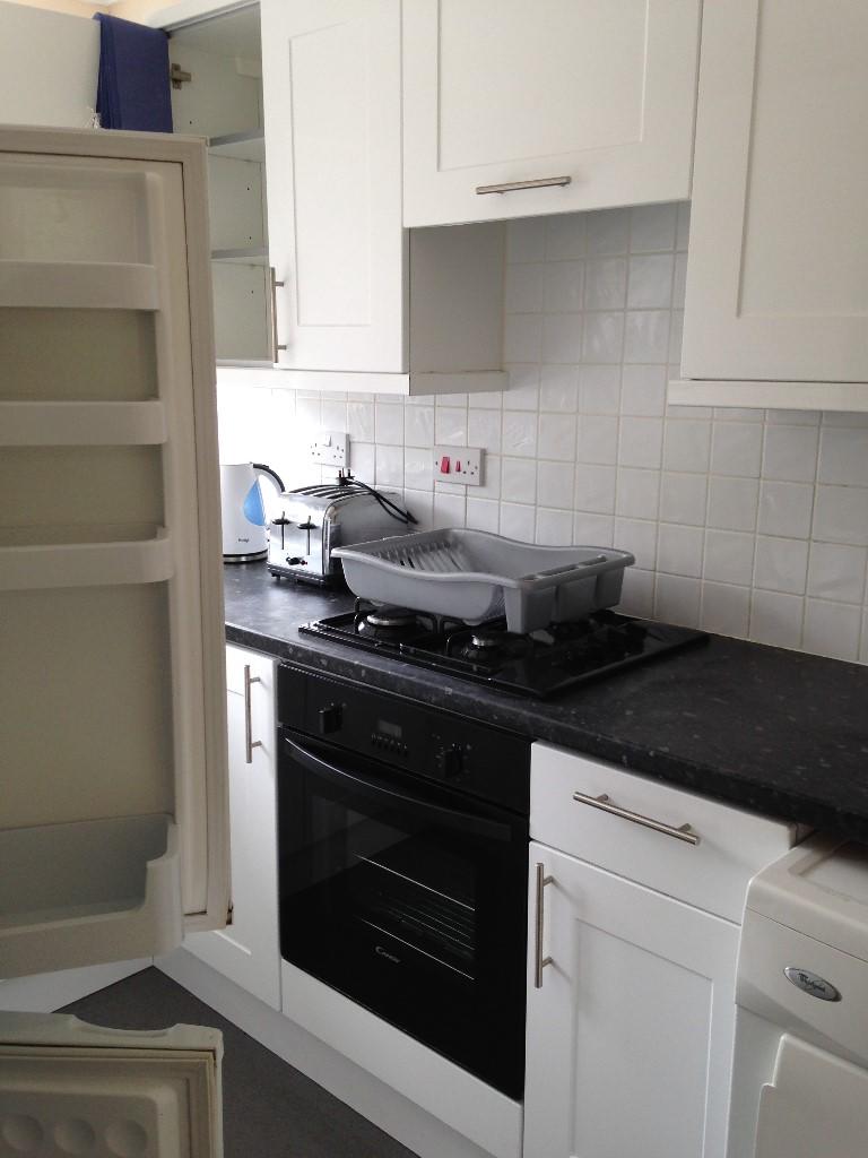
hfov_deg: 42.9
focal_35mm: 33
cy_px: 579
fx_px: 1103
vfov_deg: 55.4
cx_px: 434
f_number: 2.4
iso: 64
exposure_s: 1/60
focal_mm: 4.12
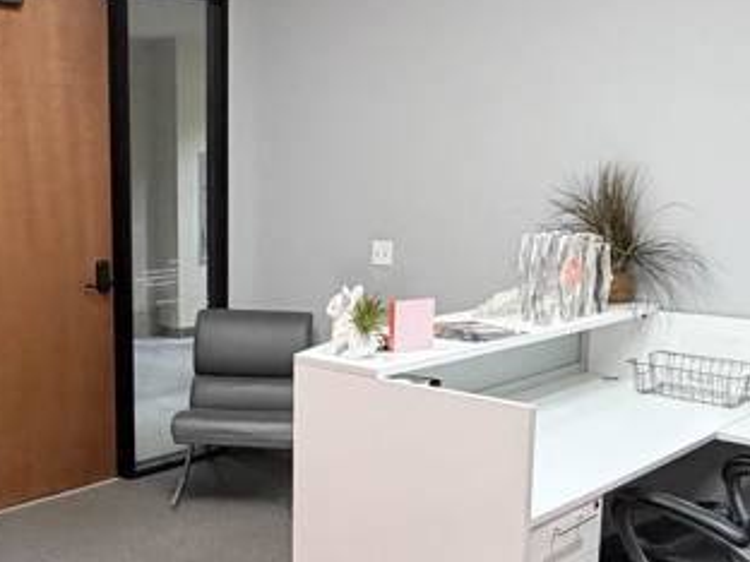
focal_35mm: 46
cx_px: 252
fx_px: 997
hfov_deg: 40.7
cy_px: 334
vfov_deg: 31.4
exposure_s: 1/60
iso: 500
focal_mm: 2.22
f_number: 2.2
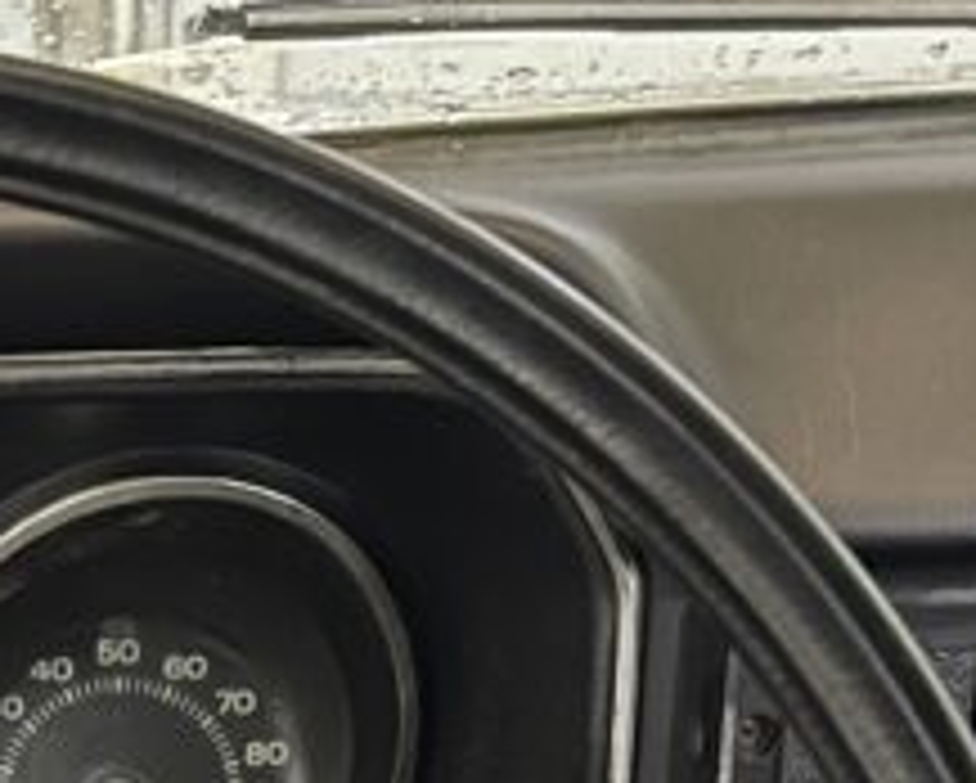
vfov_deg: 12.4
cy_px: 1364
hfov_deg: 16.1
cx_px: -184
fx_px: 3325
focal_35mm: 115
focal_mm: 5.1
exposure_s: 1/17
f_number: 1.6
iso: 1000
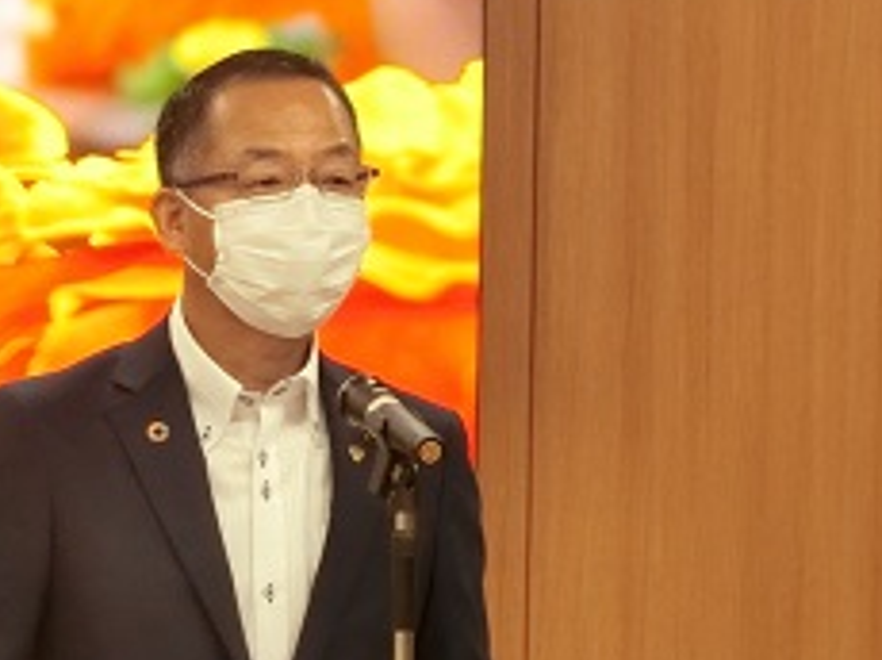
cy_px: 449
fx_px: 7992
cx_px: 211
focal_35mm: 314
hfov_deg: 6.3
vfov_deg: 4.7
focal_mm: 29.5
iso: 800
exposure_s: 1/60
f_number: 5.9
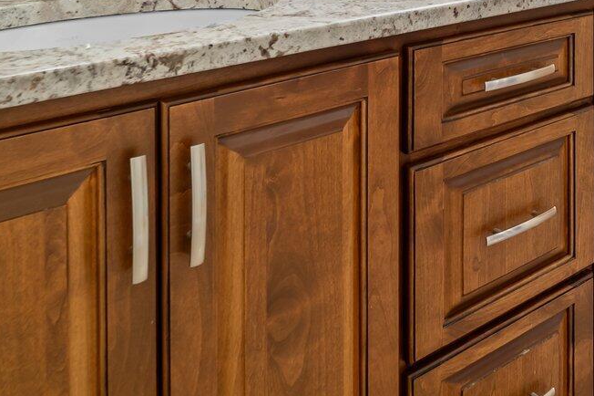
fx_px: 726
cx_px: 667
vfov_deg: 25.3
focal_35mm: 44
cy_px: -148
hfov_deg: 36.8
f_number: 8
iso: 400
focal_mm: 14
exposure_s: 1/1.25
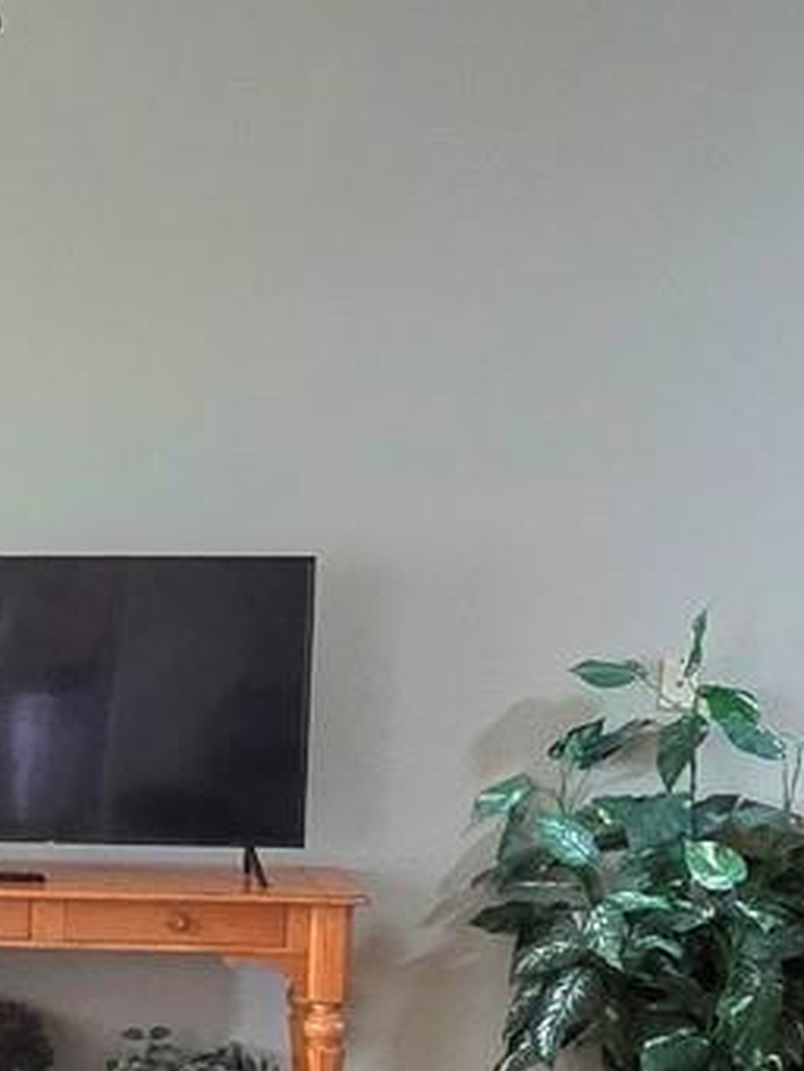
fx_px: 1888
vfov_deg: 30.8
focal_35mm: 61
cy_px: 873
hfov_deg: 21.6
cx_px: -248
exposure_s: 1/60.2
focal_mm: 2.2
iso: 250
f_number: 2.2
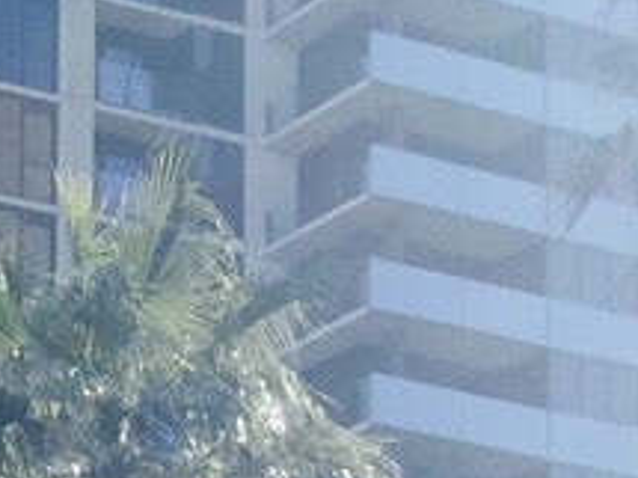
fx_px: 2984
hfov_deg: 10.1
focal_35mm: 162
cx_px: -1045
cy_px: 1327
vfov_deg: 8.1
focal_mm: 4.15
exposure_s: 1/920
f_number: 2.2
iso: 32
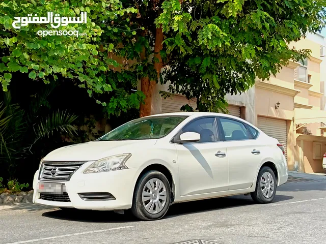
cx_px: 163
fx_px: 452
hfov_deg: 39.7
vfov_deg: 30.3
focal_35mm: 48
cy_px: 122
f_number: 1.75
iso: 100
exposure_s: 1/262
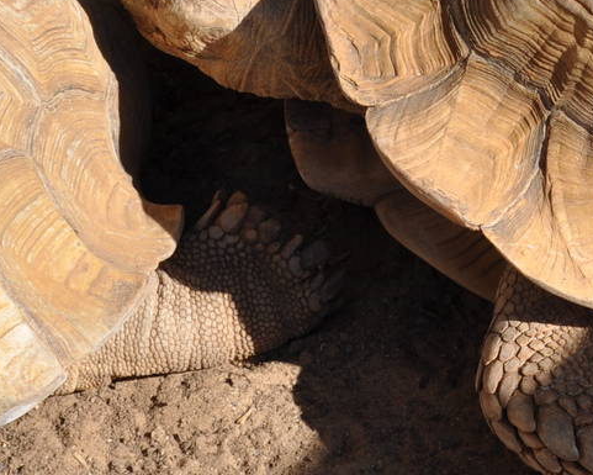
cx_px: 824
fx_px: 3696
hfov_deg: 9.0
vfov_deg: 7.3
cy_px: 6
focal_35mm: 211
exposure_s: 1/320
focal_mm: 45
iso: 200
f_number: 9
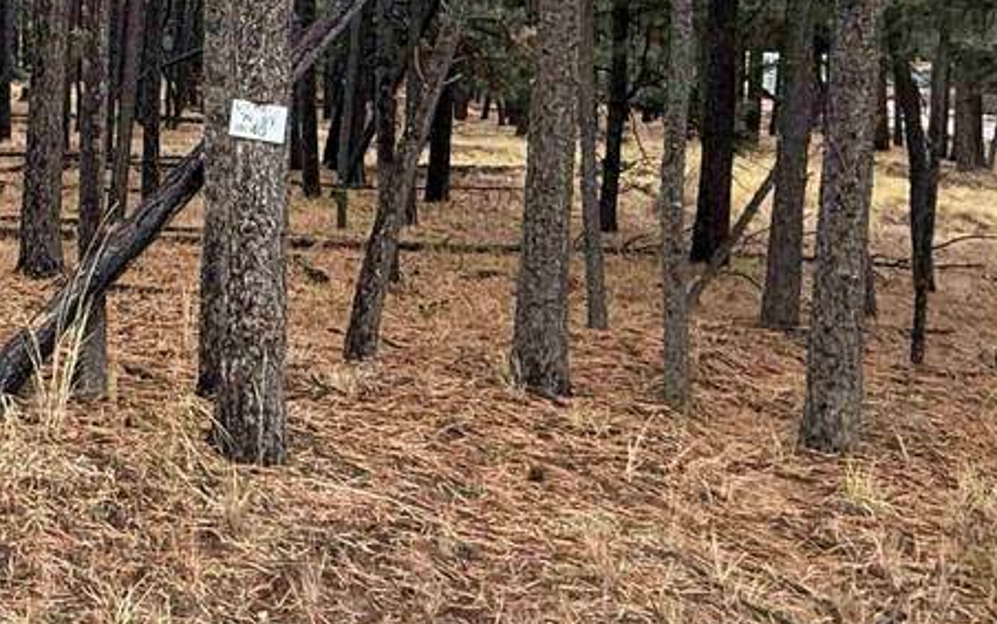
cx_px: -42
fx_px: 1142
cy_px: -24
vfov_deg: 28.4
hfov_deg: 40.2
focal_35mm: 42
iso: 250
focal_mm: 2.22
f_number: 2.2
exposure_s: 1/99
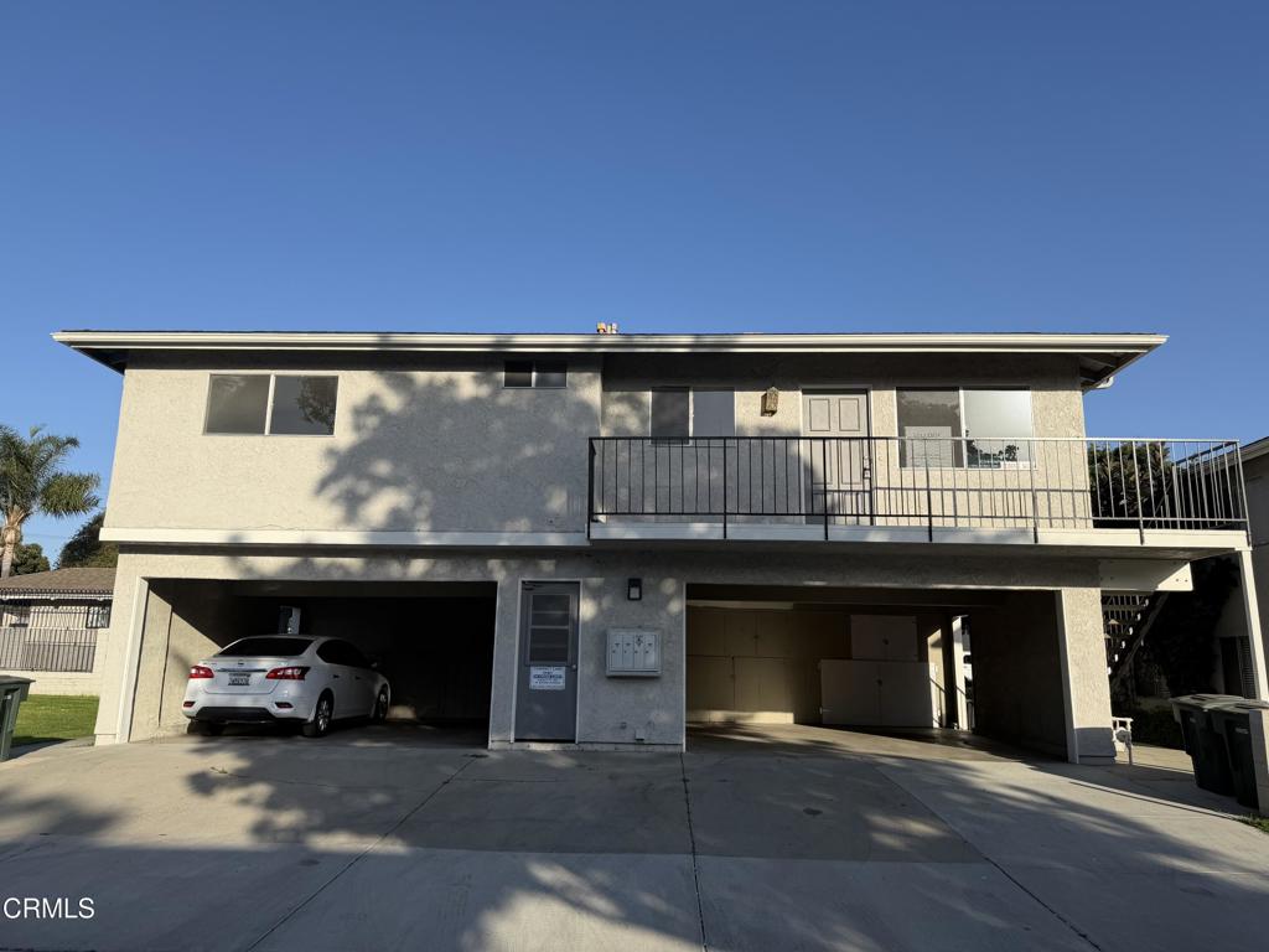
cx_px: 634
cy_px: 476
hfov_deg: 71.6
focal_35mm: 24
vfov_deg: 56.8
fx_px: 880
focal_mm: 6.76
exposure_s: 1/3953
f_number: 1.78
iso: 80
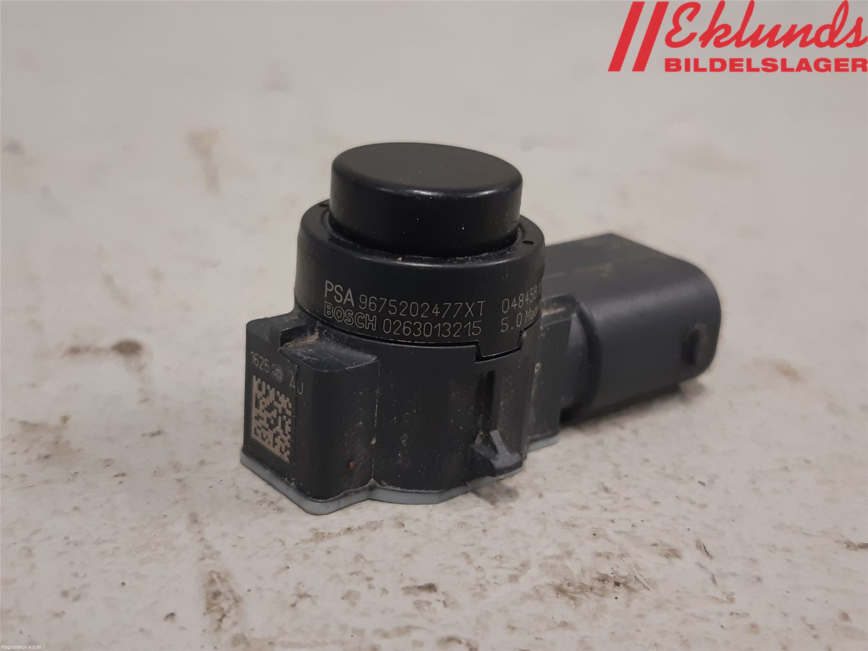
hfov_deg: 67.3
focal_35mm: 26
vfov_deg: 53.1
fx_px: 652
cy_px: 326
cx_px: 434
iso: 160
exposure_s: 1/50
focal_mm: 3.93
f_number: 1.7
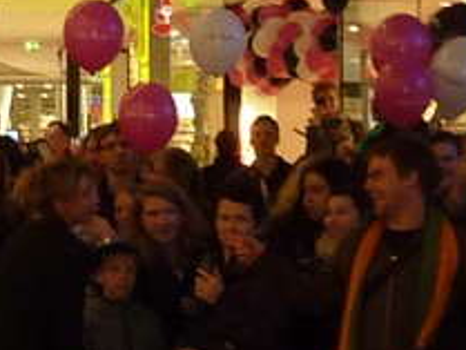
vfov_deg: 8.6
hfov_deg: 11.1
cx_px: -185
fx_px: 2317
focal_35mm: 172
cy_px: 158
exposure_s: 1/30
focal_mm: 4.1
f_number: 3.3
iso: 160
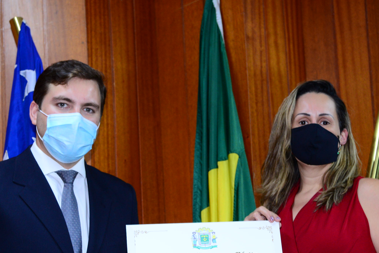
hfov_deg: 20.6
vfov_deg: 13.8
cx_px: 203
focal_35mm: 99
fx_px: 1042
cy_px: 189
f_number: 4
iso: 1600
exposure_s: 1/60
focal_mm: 65
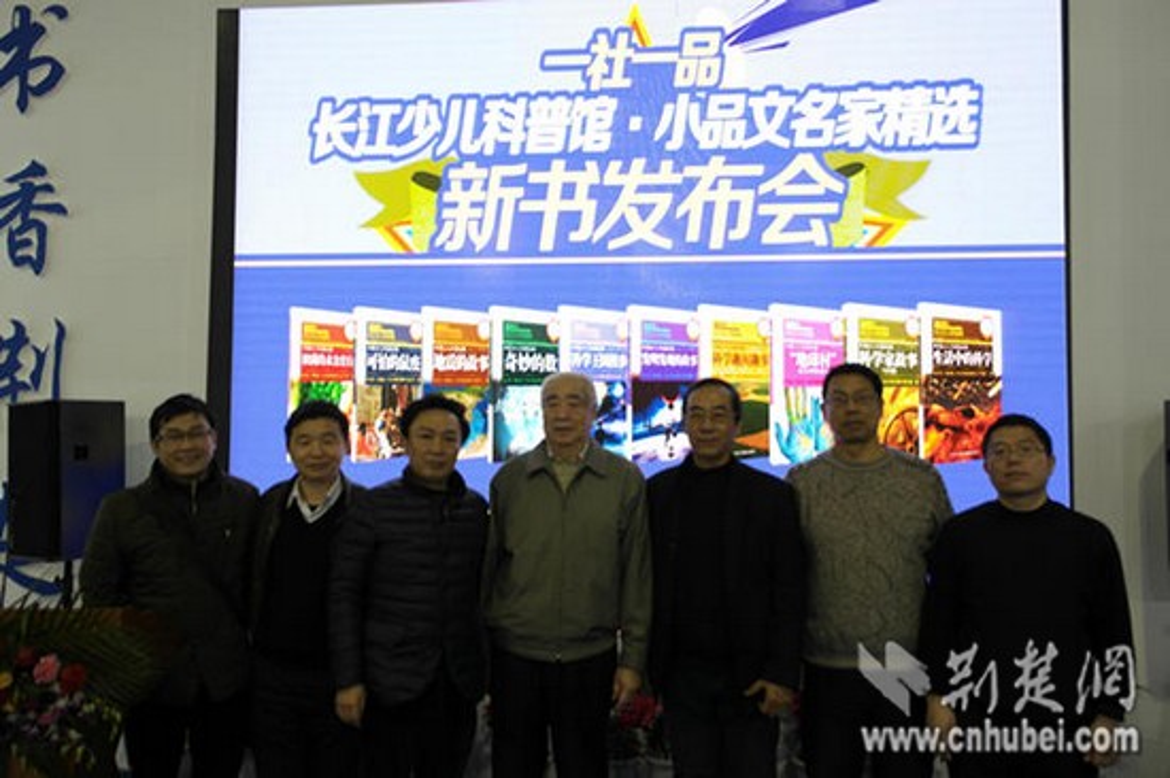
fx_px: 974
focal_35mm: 30
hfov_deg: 62.0
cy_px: 389
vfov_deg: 43.6
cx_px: 585
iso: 200
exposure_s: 1/40
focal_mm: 20
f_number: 3.5
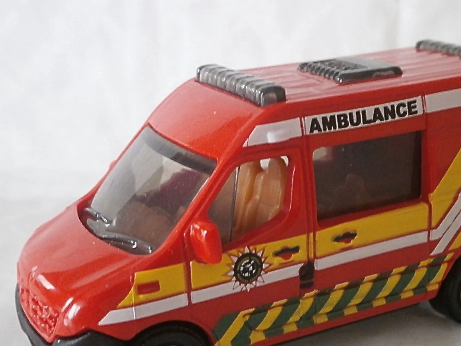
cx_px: 265
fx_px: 919
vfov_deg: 21.2
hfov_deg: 28.1
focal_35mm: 69
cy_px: 235
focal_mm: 8.3
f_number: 3.4
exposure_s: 1/13
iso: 400
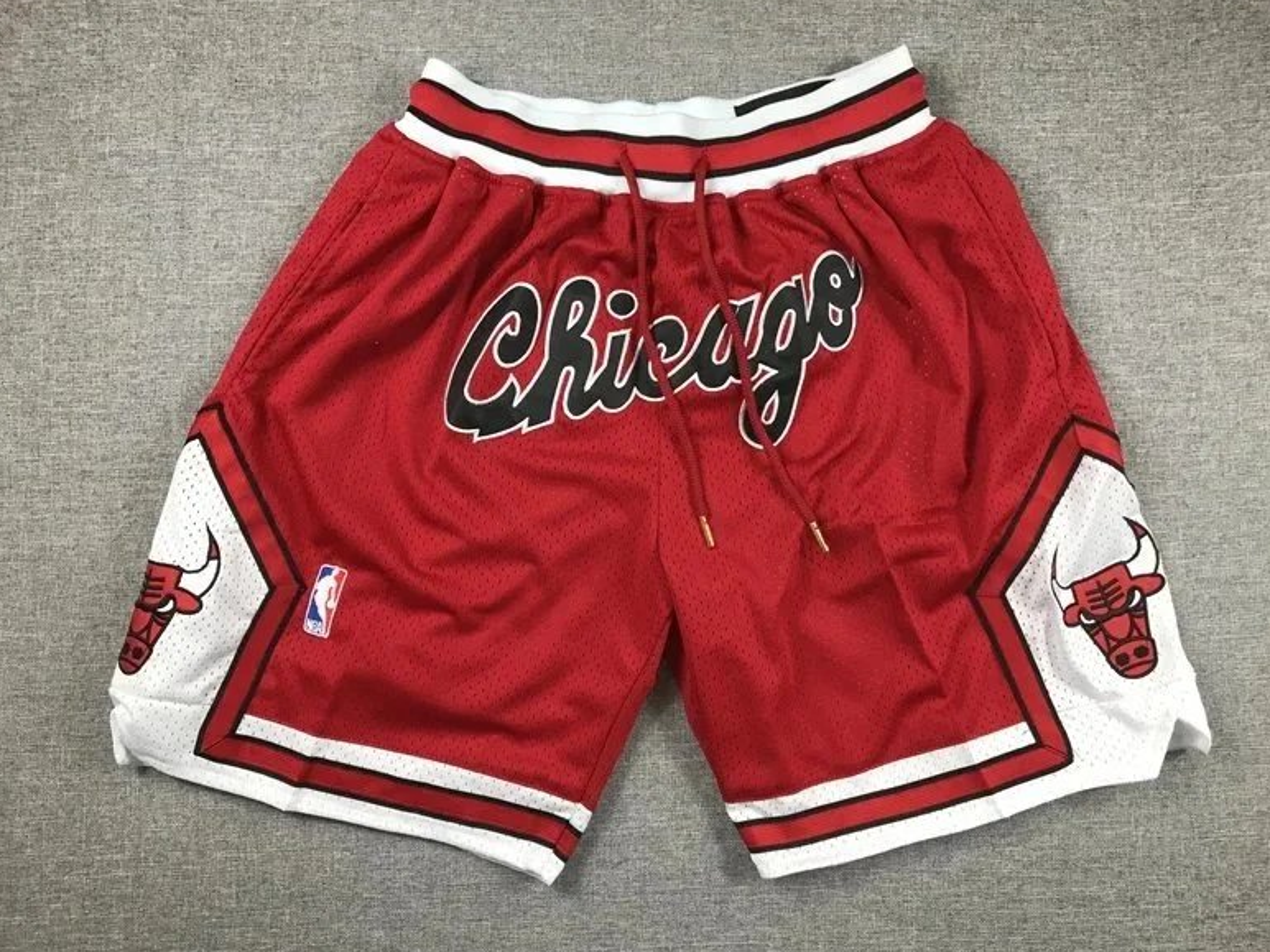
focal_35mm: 29
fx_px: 1064
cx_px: 647
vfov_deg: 48.2
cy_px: 478
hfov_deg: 61.7
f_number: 1.8
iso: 40
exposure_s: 1/100
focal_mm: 3.99
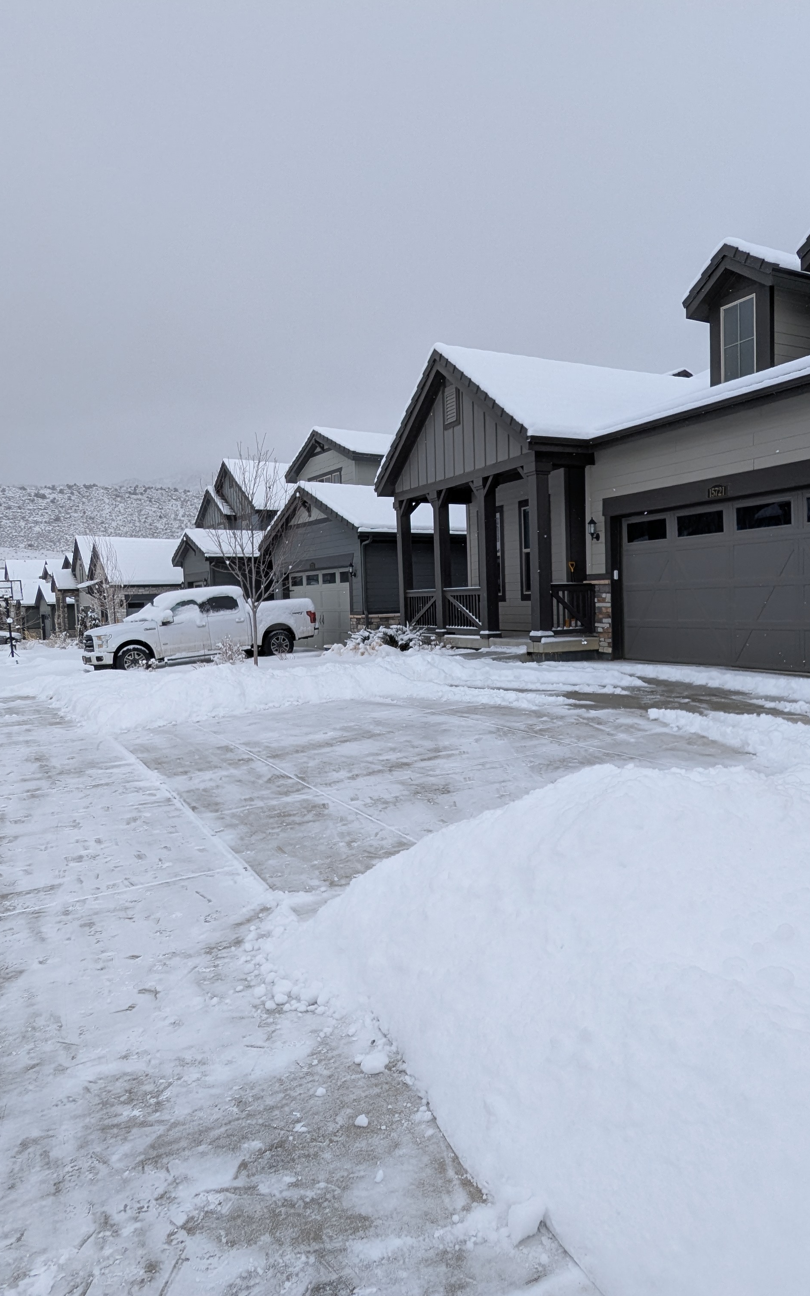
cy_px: 656
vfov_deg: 77.2
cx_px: 482
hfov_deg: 52.7
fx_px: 812
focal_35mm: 23
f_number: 2.2
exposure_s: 1/1120
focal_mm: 2.35
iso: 55
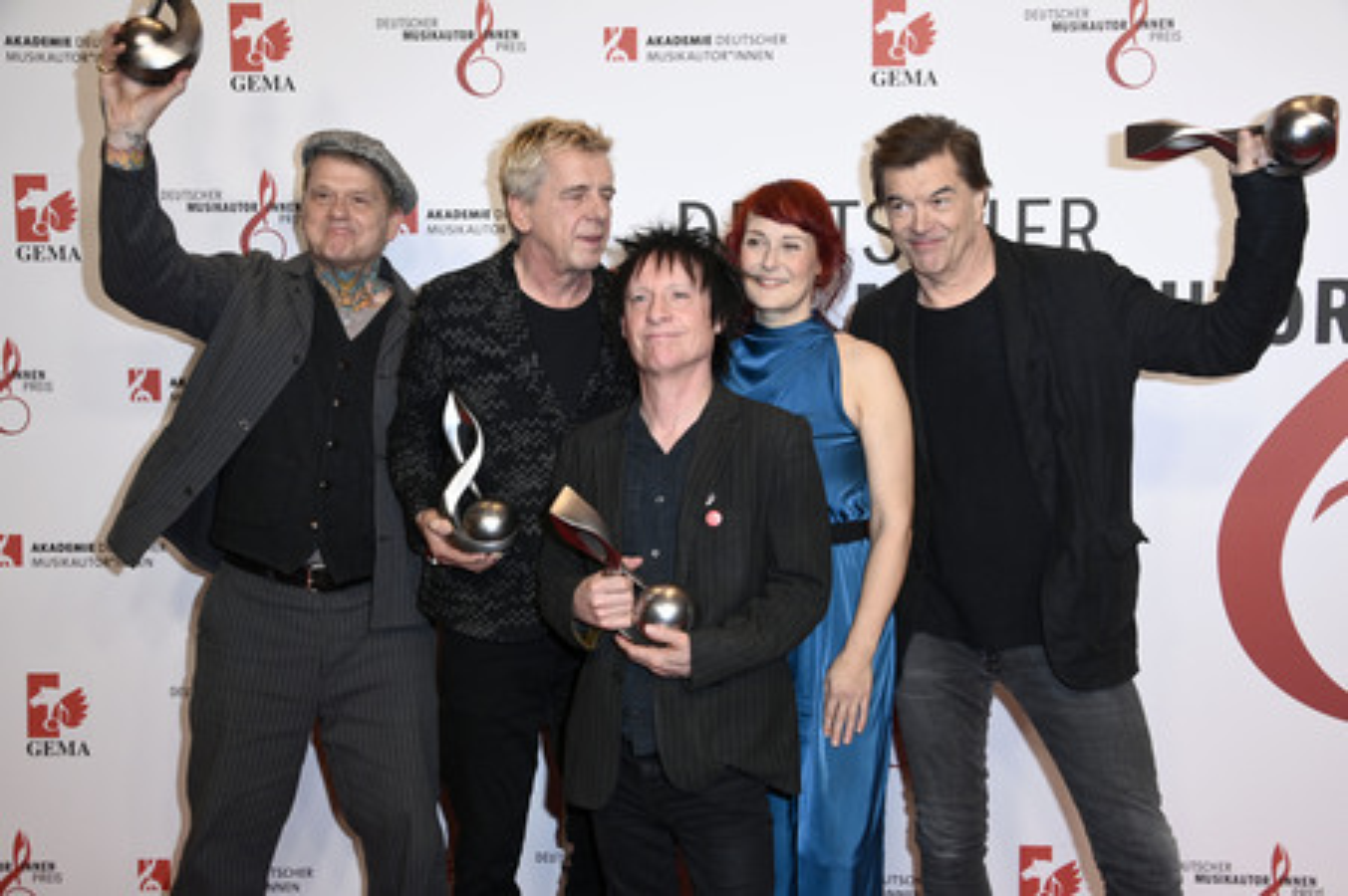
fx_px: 1422
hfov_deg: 50.7
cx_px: 674
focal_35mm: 38
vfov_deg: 35.0
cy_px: 448
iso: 1250
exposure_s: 1/250
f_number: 5.6
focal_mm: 38
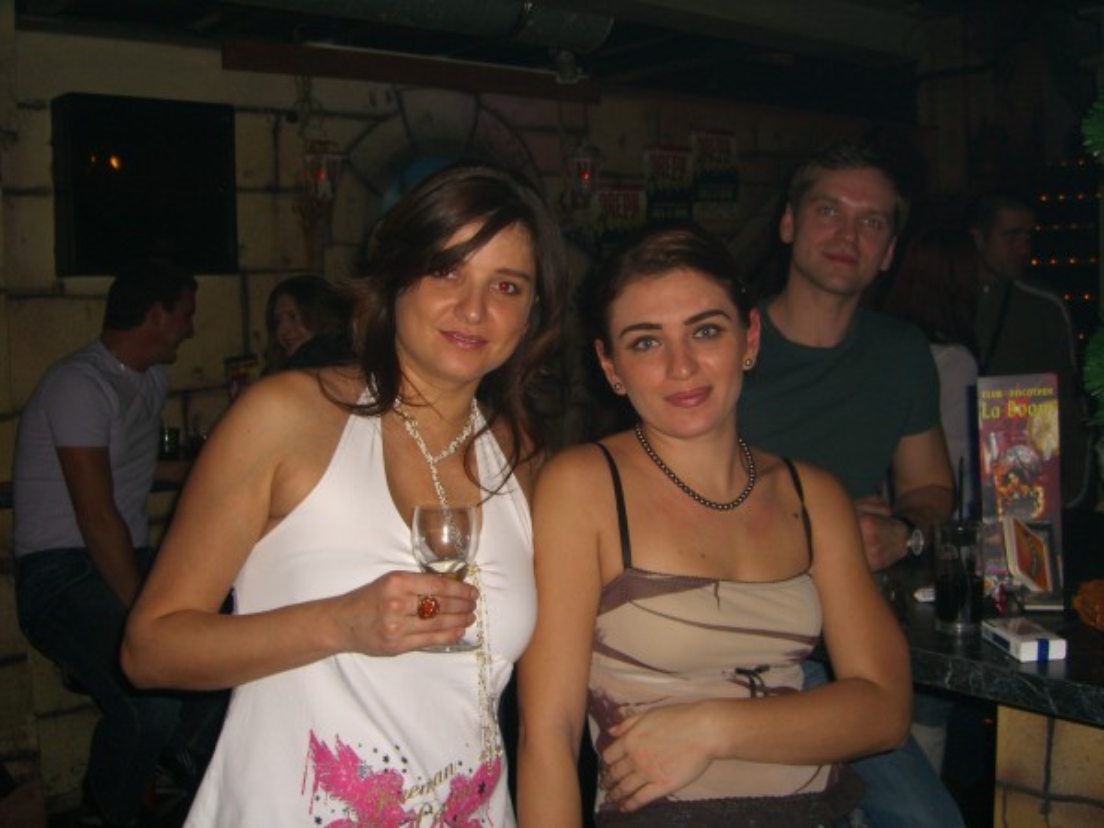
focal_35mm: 38
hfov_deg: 49.0
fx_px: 1212
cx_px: 552
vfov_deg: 37.7
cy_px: 414
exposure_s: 1/60
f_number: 2.8
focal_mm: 7.9
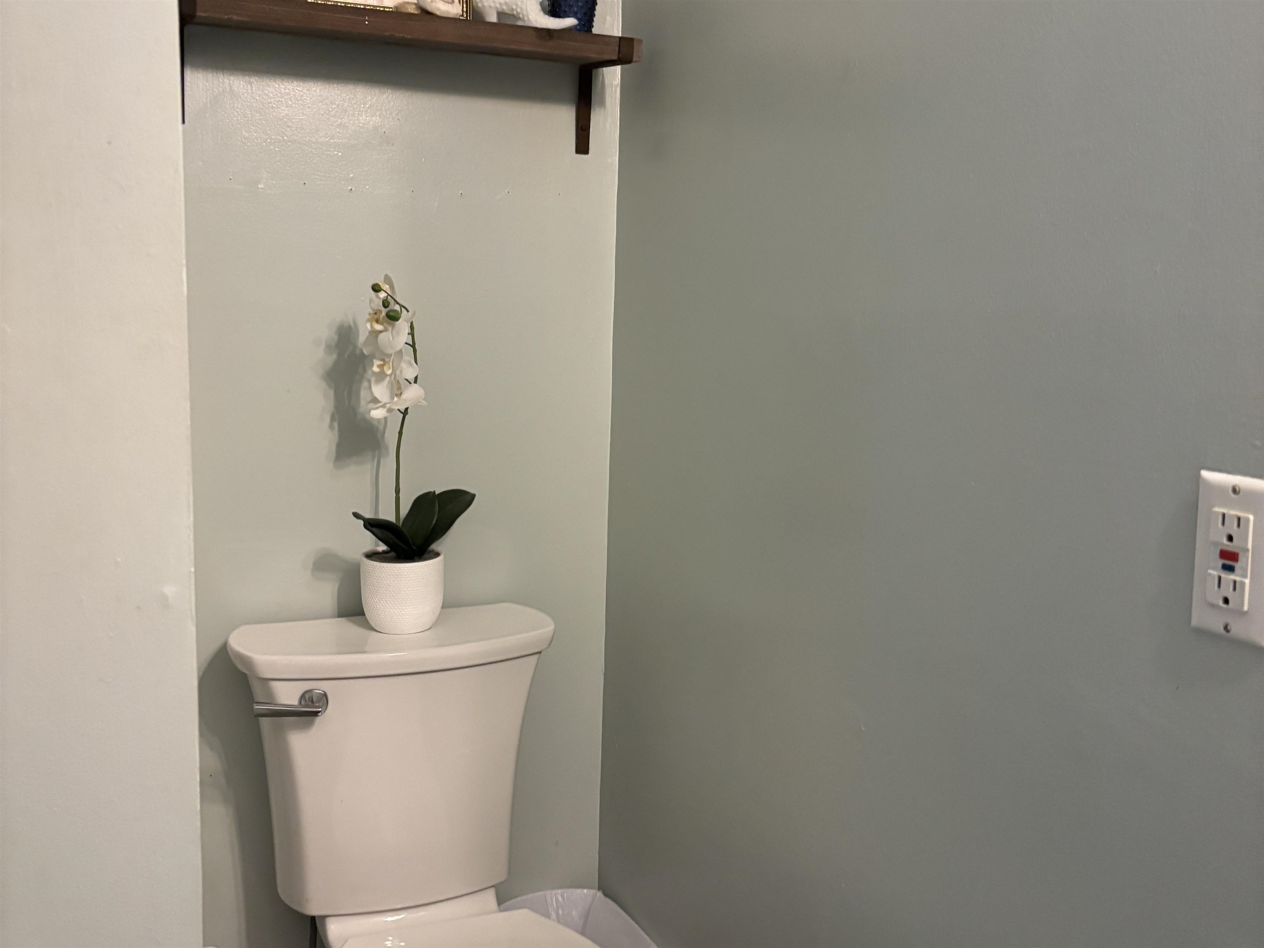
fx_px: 949
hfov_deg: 67.3
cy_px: 474
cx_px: 632
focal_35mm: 26
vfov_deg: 53.1
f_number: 1.6
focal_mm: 5.96
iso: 500
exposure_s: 1/60
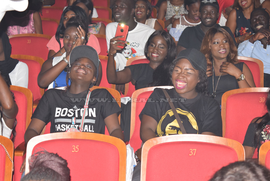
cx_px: 135
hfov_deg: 24.6
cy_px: 90
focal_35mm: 82
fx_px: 619
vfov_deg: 16.6
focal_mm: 55
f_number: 5.6
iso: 1000
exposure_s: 1/60
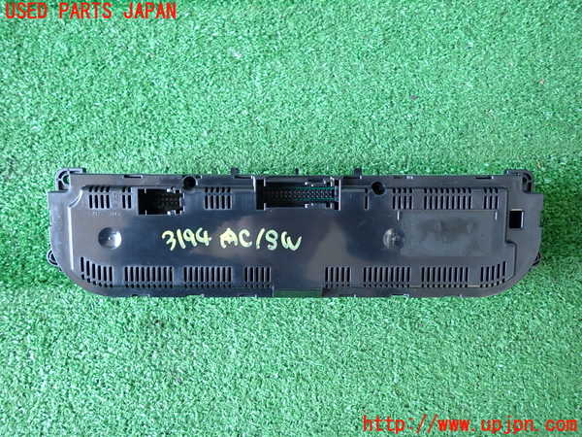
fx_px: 420
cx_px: 291
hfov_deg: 69.4
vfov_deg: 54.9
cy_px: 218
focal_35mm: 25
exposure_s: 1/60
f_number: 2
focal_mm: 4.5
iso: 160
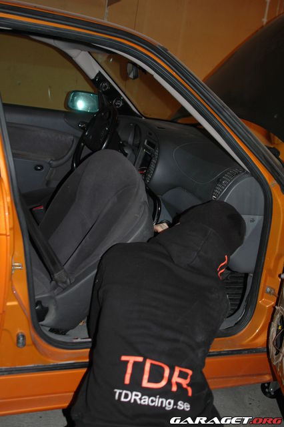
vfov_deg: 46.4
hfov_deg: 31.9
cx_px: 142
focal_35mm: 42
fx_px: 497
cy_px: 214
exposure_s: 1/60
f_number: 3.5
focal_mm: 28
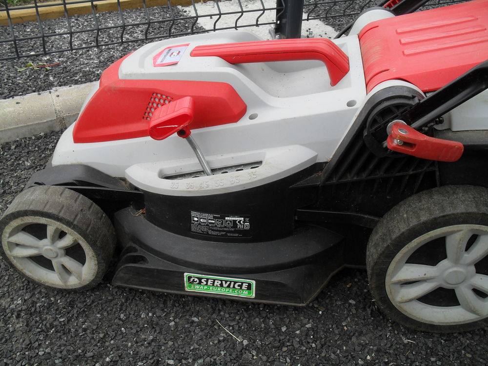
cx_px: 244
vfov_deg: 40.7
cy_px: 183
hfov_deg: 52.6
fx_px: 493
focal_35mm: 35
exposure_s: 1/90
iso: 100
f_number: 8.4
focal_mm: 6.3
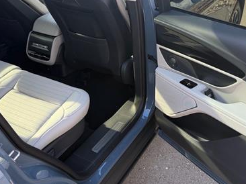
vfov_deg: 34.0
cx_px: 137
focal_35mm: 42
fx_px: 298
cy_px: 62
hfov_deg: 44.7
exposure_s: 1/189
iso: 80
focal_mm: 6.76
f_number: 1.78
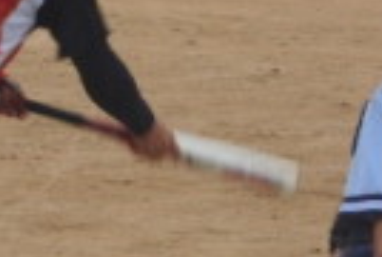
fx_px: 4201
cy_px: -34
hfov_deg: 5.2
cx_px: -128
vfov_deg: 3.5
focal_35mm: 395
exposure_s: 1/100
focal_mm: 15.2
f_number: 4.5
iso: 100
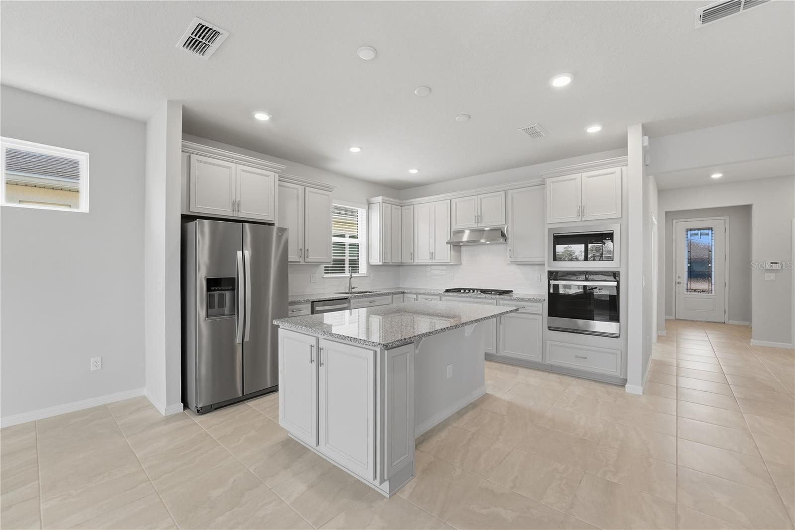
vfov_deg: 78.8
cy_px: 265
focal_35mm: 15
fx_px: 322
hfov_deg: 101.9
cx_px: 398
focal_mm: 14.6
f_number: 9
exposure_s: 1/125
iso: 250
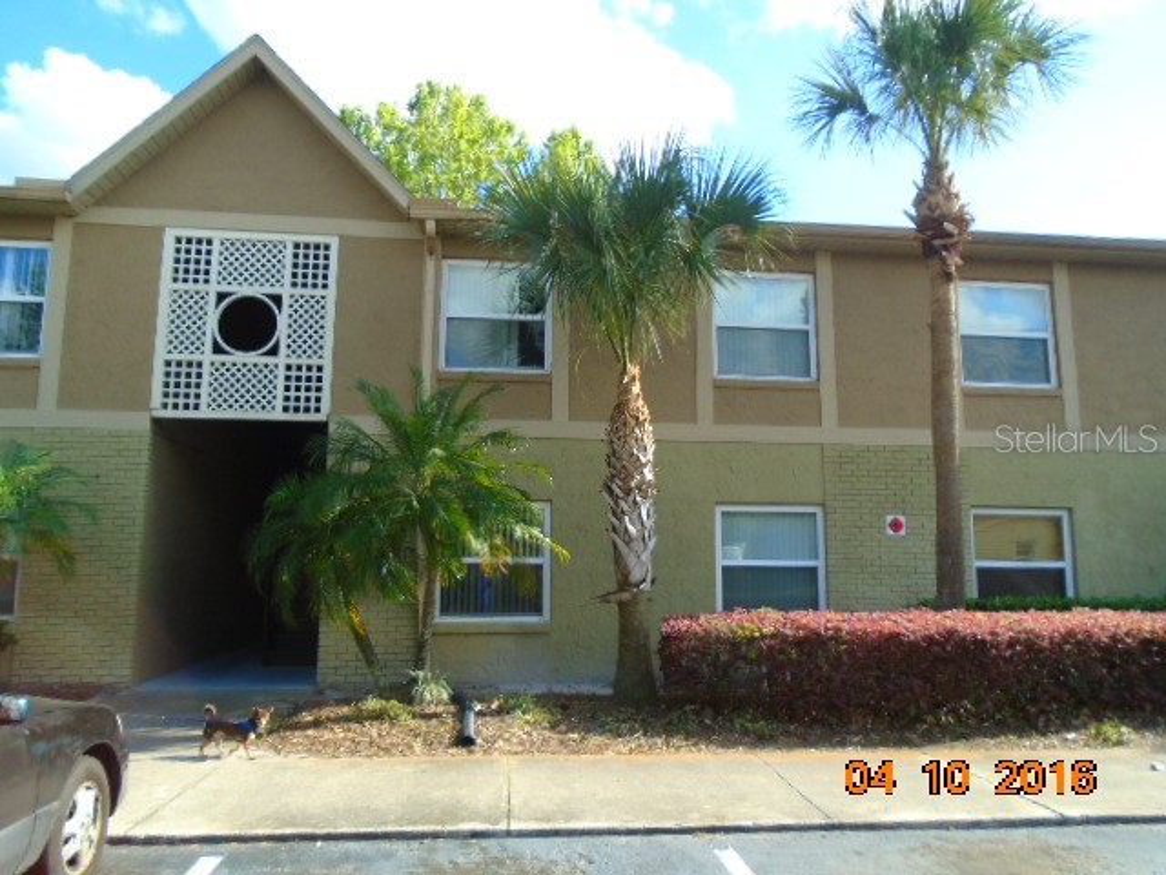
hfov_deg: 67.3
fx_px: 876
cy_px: 438
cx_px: 583
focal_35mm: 26
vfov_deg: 53.1
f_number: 3.2
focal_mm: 4.6
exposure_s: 1/400
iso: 100
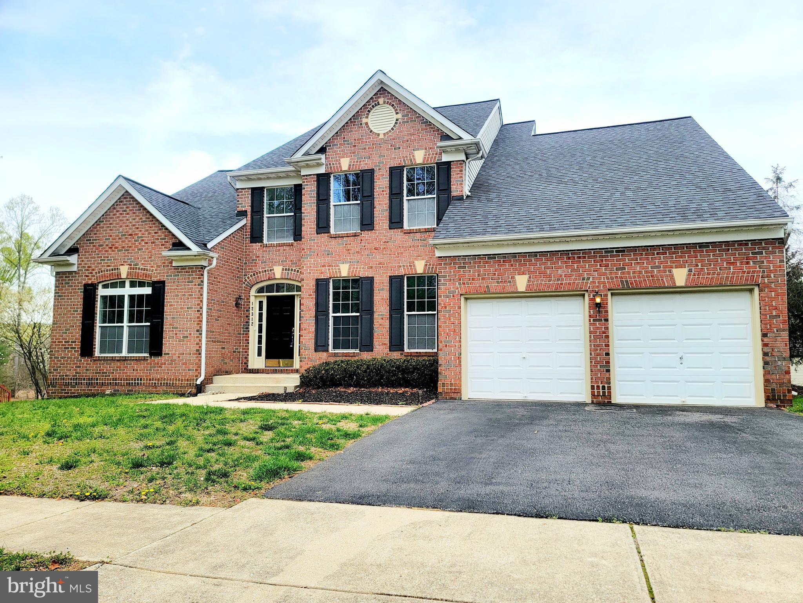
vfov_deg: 56.8
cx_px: 402
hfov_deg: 71.6
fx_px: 557
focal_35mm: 24
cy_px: 302
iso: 16
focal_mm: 6.7
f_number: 1.8
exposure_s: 1/769
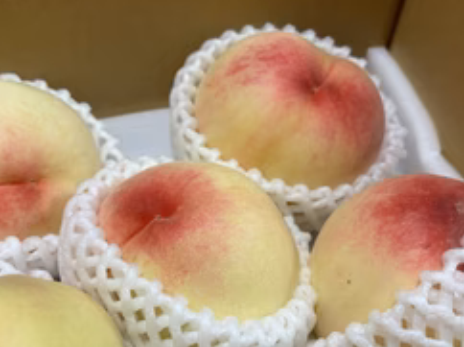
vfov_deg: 33.5
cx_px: 199
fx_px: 576
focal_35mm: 43
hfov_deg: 43.8
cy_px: 205
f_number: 1.6
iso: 80
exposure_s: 1/50
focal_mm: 5.96
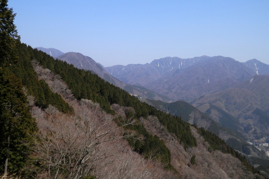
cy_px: 77
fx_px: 261
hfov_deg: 54.4
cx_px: 136
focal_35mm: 35
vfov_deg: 37.8
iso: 80
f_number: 9.7
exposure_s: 1/200
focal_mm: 6
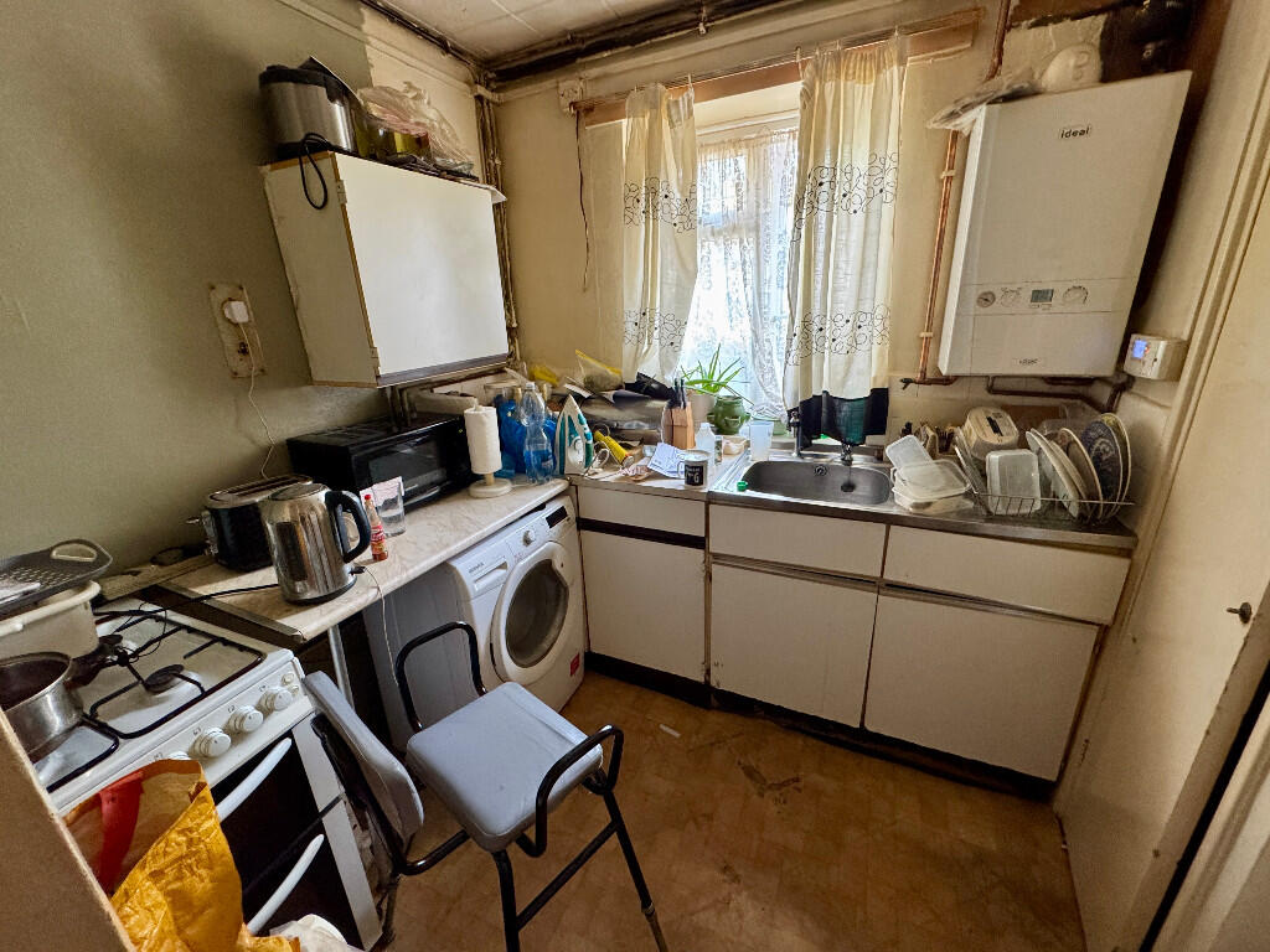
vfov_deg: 85.7
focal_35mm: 14
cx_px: 635
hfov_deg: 102.1
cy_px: 476
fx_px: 514
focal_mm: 2.22
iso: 320
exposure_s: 1/72
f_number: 2.2
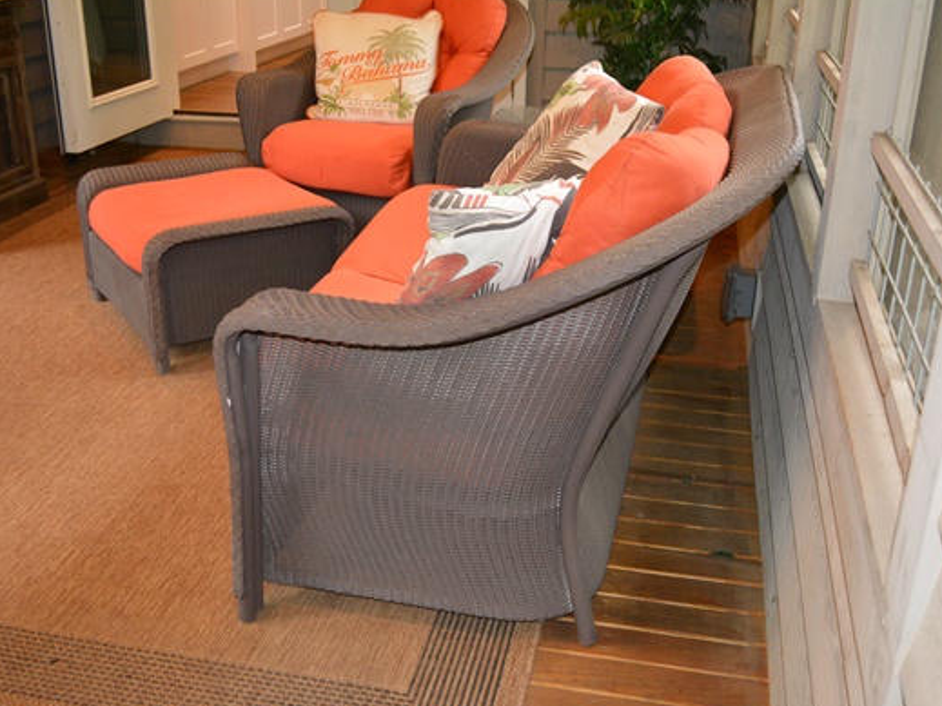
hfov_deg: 46.8
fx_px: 1088
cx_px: 483
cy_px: 356
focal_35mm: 40
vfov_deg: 35.9
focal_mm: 24
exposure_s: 1/60
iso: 1600
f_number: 4
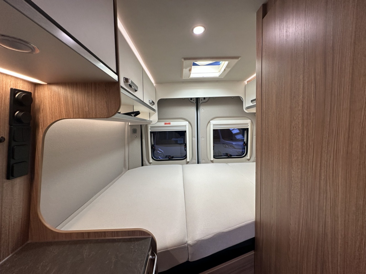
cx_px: 183
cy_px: 137
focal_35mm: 14
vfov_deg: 85.7
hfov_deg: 102.1
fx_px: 148
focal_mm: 2.22
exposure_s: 1/120
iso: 160
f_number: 2.2
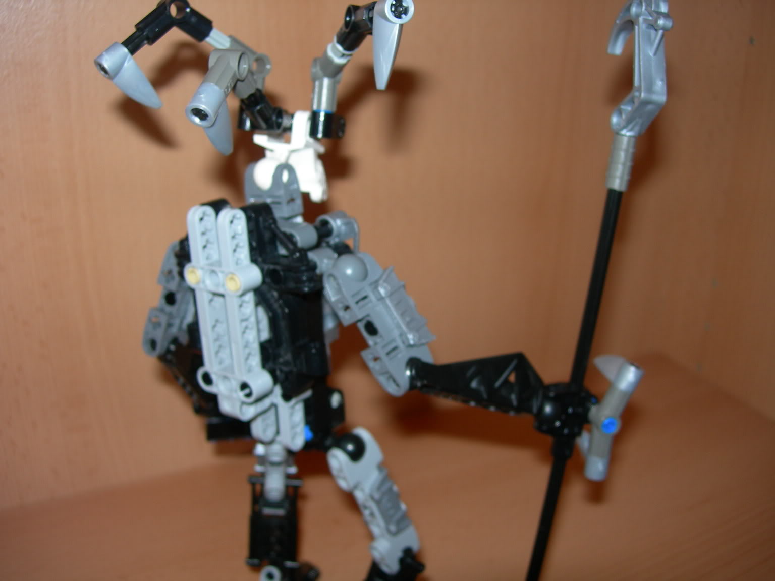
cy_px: 290
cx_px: 388
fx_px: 851
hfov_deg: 49.0
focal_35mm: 38
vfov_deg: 37.7
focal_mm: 7.8
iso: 50
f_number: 2.8
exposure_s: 1/60.1
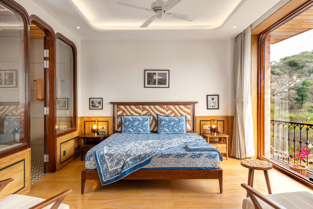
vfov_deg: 53.1
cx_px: 156
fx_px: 209
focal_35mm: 24
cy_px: 104
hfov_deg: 73.7
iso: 80
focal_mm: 24
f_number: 5.6
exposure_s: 1/40
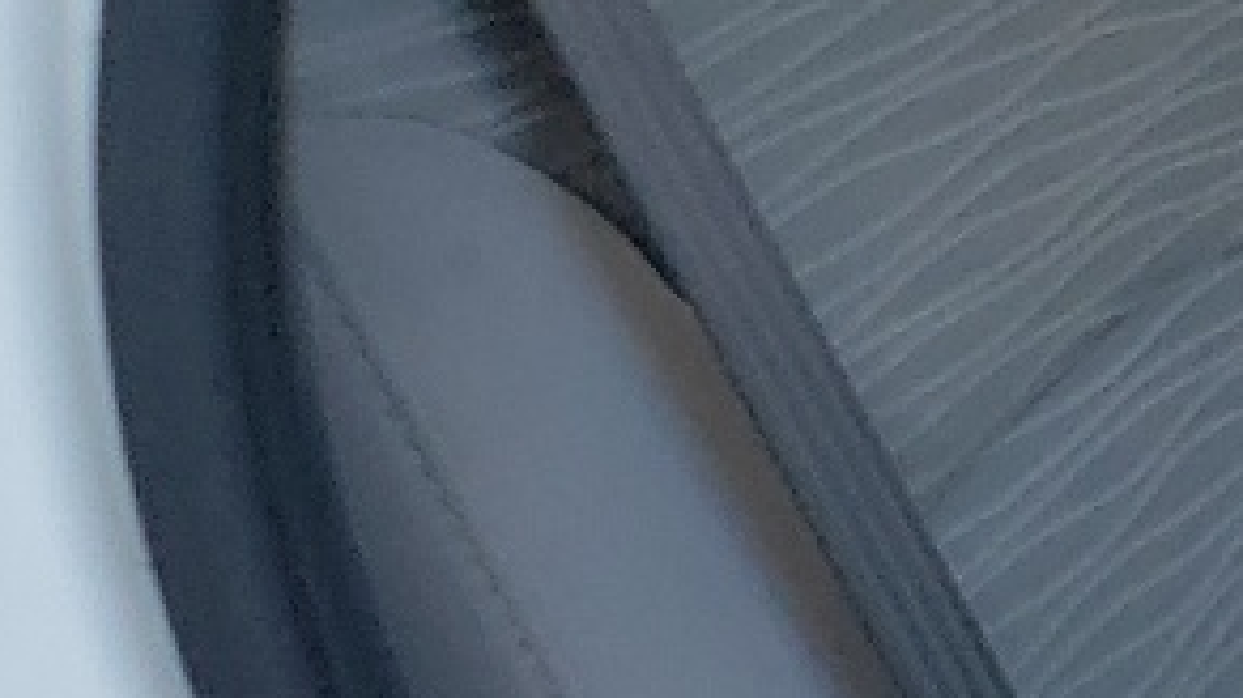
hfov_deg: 11.2
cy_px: 1119
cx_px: 3171
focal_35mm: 155
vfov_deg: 7.6
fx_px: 5107
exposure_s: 1/909
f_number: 1.5
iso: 50
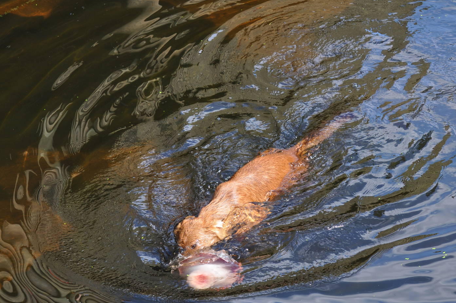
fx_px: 1746
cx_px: 257
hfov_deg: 14.9
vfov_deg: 9.9
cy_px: 162
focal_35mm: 138
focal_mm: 80
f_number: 7.1
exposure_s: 1/200
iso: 200
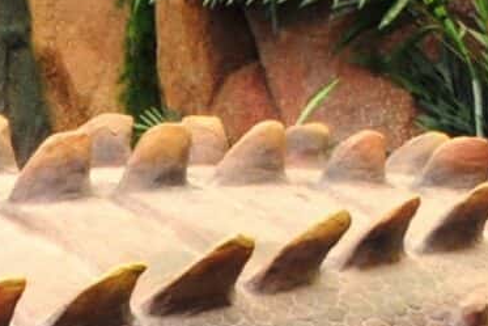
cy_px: 719
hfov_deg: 8.2
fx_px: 3349
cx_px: -174
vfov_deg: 5.4
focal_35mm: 247
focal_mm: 24
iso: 200
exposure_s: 1/50
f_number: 4
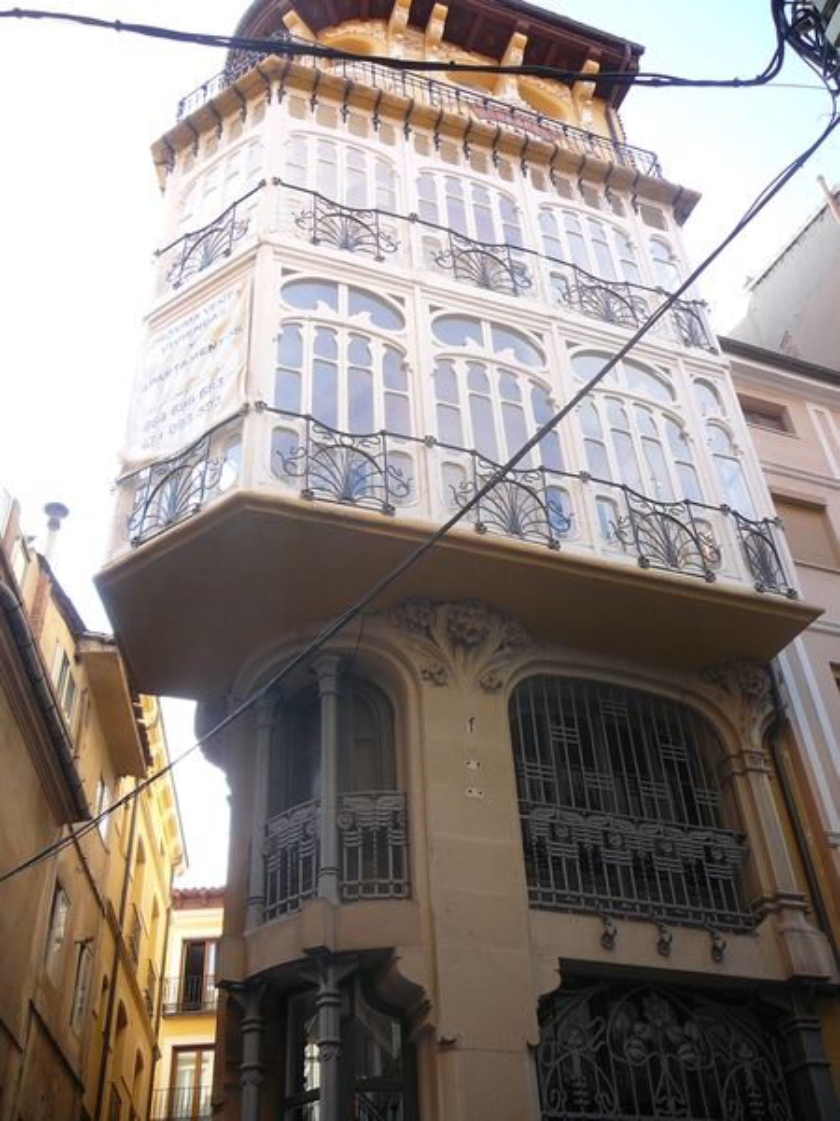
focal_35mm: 35
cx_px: 420
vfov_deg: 52.6
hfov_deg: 40.7
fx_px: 1132
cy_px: 560
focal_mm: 5.2
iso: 80
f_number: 2.8
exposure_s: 1/160
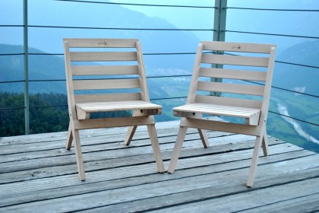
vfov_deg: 28.1
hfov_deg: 41.1
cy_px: 106
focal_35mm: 48
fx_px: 425
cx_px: 160
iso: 200
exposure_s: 1/60
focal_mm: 32
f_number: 4.8
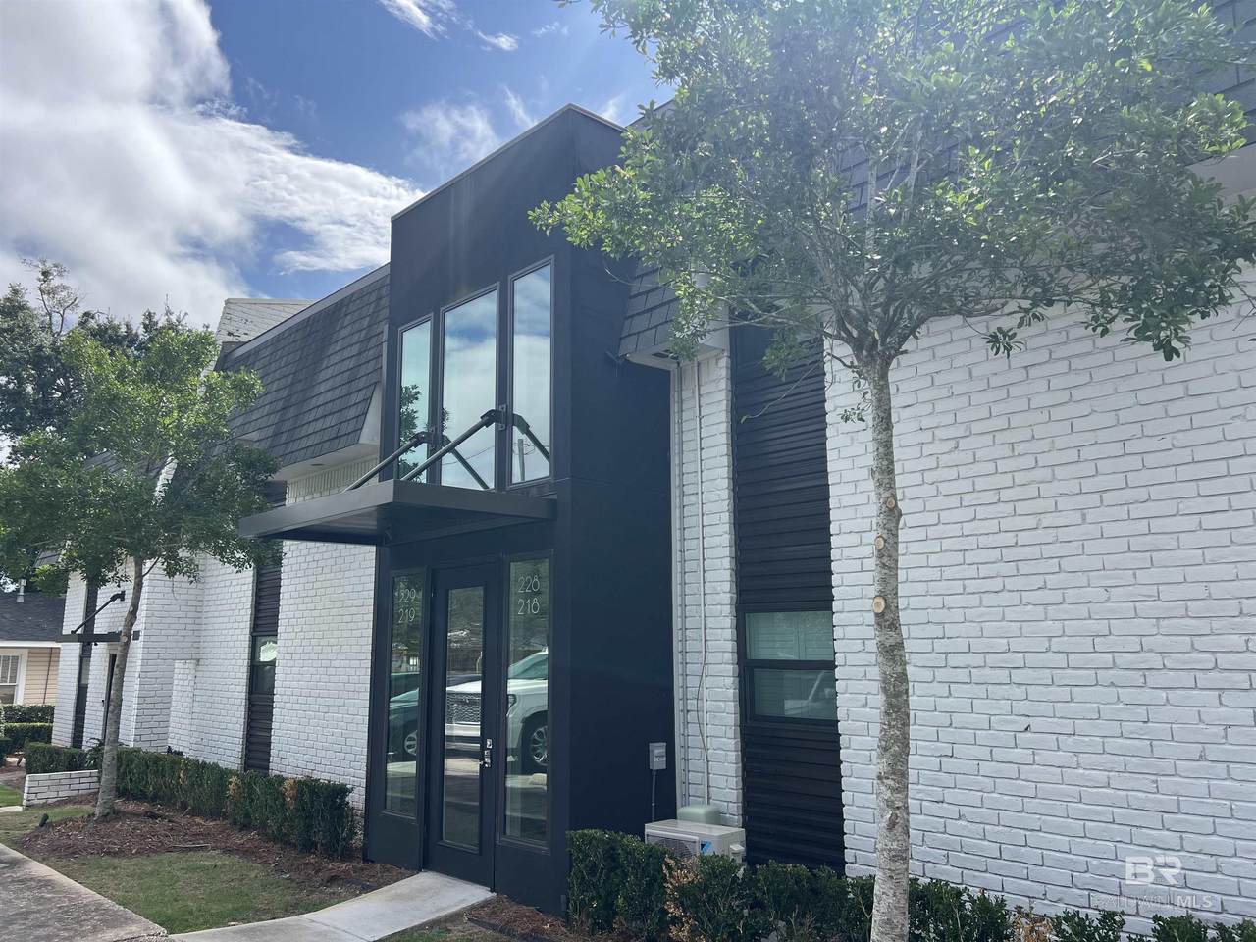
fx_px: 943
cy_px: 471
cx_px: 628
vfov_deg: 53.1
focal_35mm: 26
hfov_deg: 67.3
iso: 50
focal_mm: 5.7
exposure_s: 1/3165
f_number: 1.5
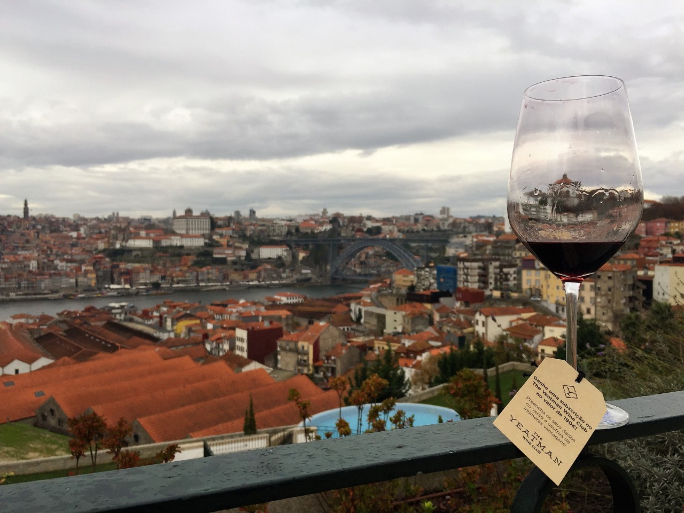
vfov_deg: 48.2
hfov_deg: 61.7
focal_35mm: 29
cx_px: 342
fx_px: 573
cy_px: 256
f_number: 2.2
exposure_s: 1/494
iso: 32
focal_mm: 4.15
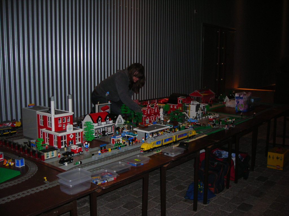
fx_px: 317
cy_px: 108
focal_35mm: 38
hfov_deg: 49.0
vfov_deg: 37.7
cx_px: 144
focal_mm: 6.3
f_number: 3.2
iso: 134
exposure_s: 1/60.1
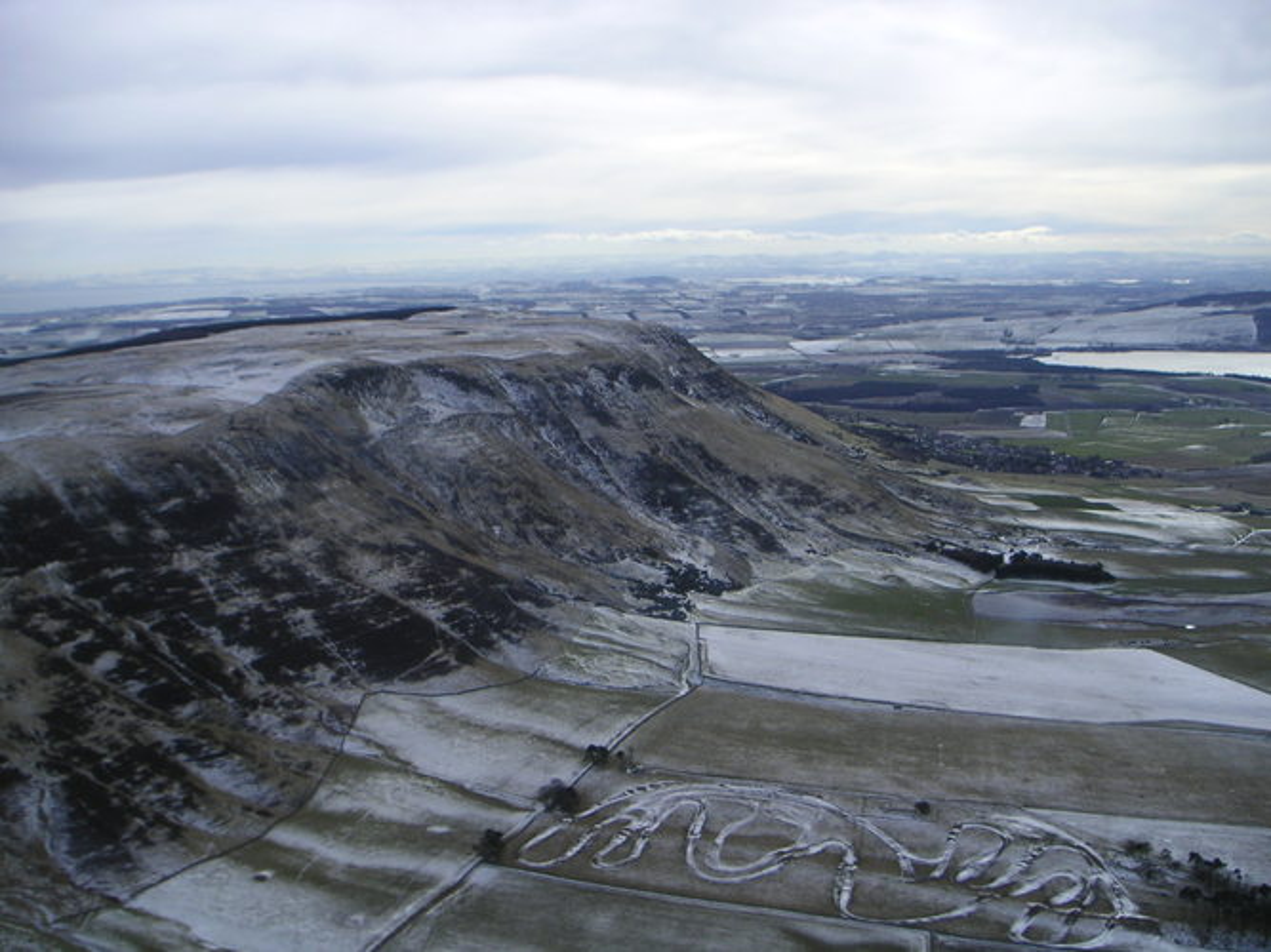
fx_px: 1395
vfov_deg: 37.7
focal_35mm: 38
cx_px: 636
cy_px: 476
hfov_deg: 49.0
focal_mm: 6
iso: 50
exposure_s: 1/180
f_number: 6.7
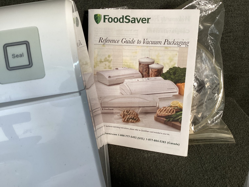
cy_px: 94
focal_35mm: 31
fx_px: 223
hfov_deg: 58.3
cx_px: 124
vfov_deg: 45.4
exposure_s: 1/60
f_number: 2.4
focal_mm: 3.3
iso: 64
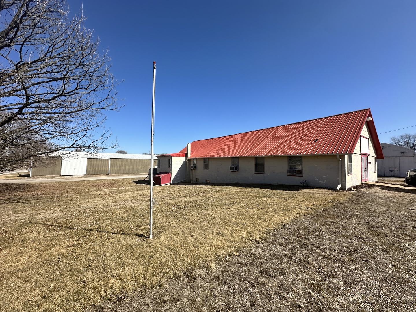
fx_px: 168
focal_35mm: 14
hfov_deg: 102.1
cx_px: 208
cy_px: 156
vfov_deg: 85.7
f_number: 2.2
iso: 50
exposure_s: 1/2174
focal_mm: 2.22
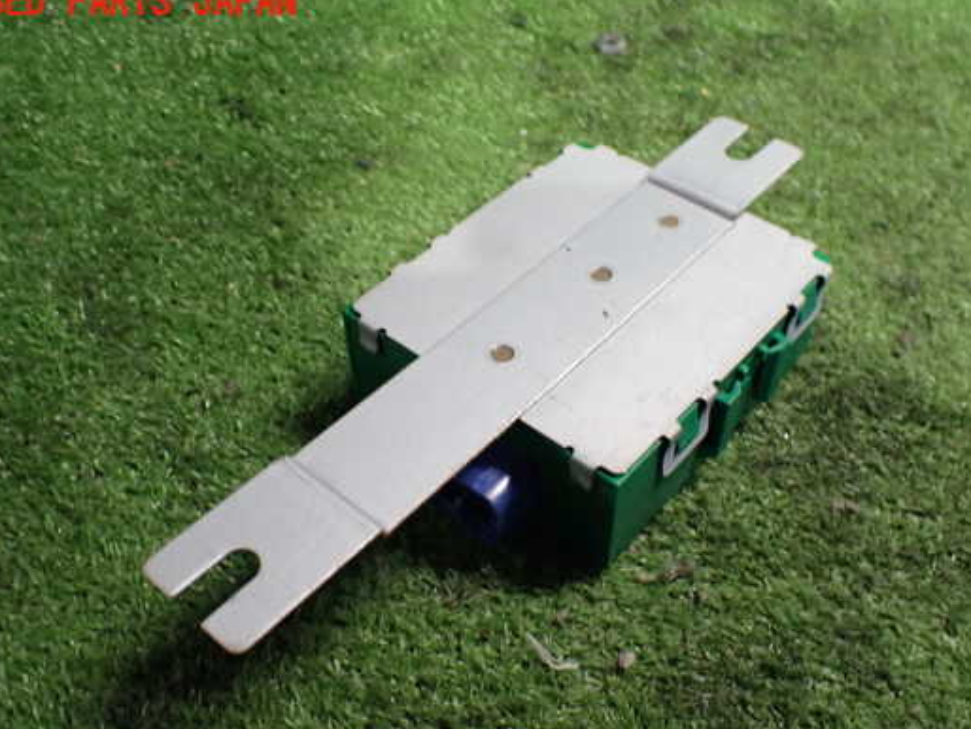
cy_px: 404
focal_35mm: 35
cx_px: 520
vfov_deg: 40.7
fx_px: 982
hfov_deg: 52.6
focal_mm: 5.4
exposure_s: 1/50
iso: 800
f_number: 2.3
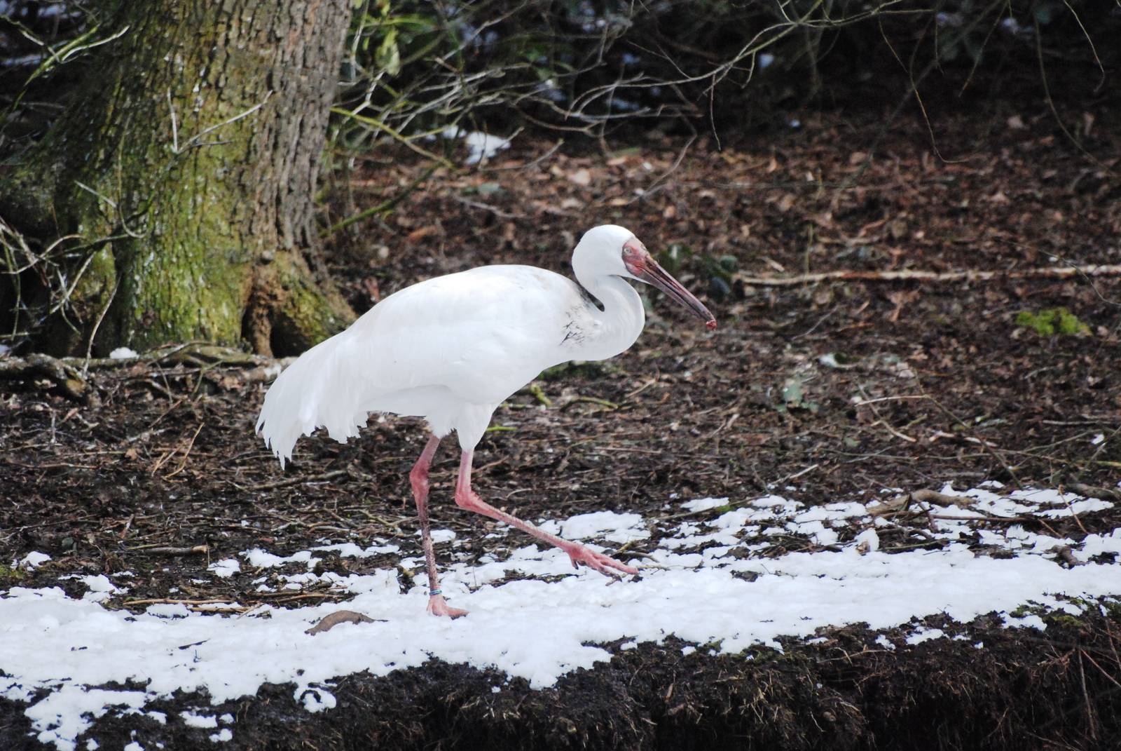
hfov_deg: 5.1
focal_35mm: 405
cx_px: 560
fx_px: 12626
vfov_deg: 3.4
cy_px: 376
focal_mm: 270
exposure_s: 1/2000
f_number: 5.6
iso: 1600
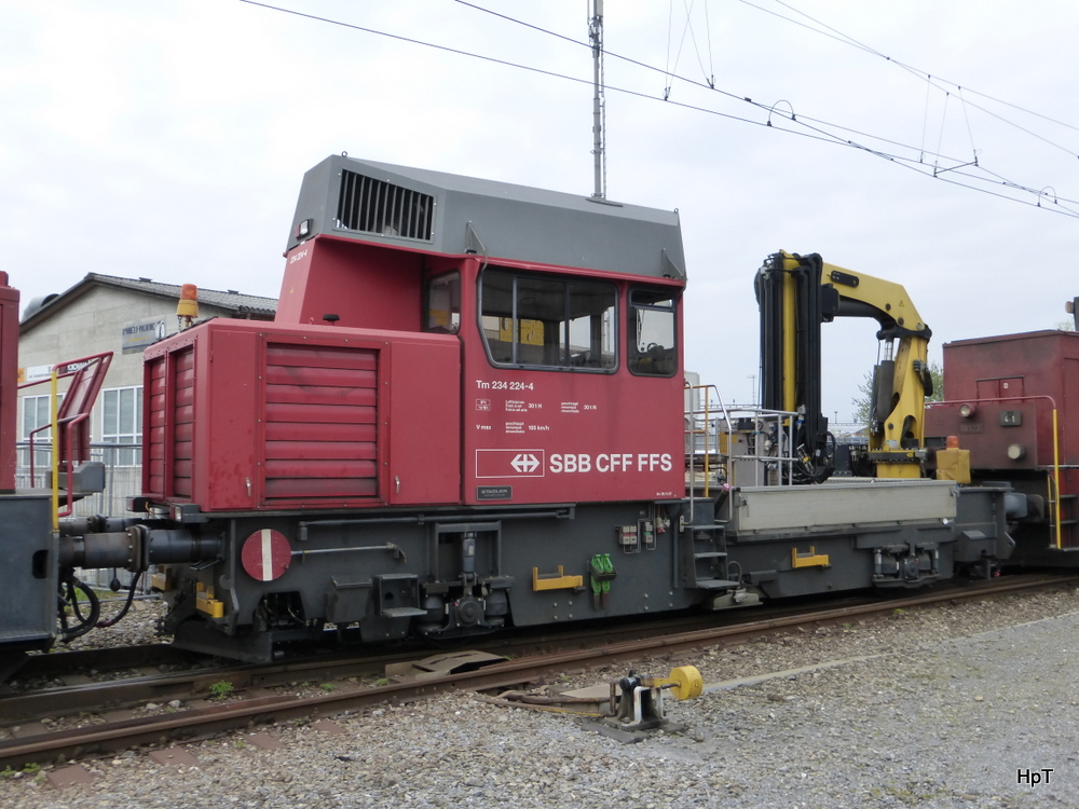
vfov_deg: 45.4
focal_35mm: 31
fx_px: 966
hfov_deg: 58.4
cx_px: 540
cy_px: 404
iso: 160
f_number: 4
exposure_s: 1/160
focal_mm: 5.4
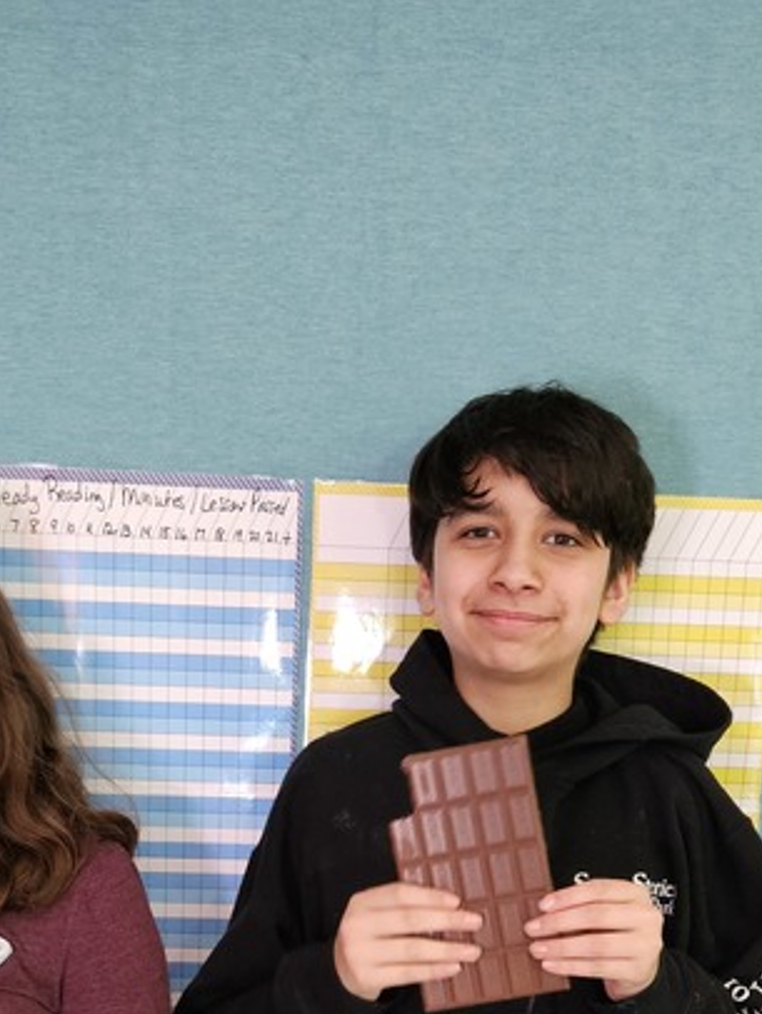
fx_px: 1701
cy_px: 994
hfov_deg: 25.2
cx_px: 335
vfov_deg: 31.0
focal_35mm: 58
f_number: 1.8
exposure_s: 1/24
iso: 500
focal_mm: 5.4
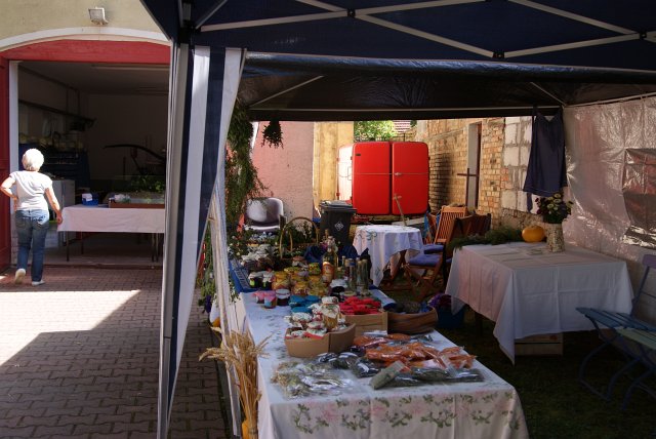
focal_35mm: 36
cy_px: 220
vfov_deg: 36.9
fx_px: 657
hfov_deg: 53.1
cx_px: 328
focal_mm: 24
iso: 100
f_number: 6.3
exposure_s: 1/60
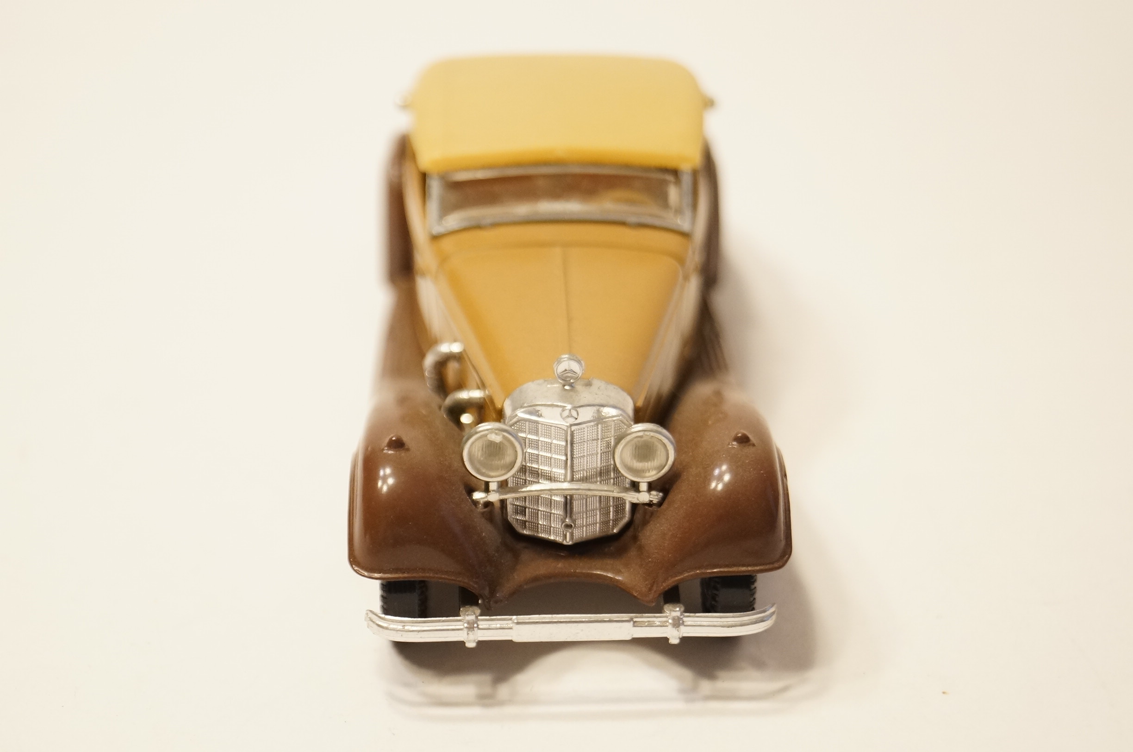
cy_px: 376
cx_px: 566
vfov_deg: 18.1
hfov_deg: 27.0
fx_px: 2357
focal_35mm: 75
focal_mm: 50
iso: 1250
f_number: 5.6
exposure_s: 1/80
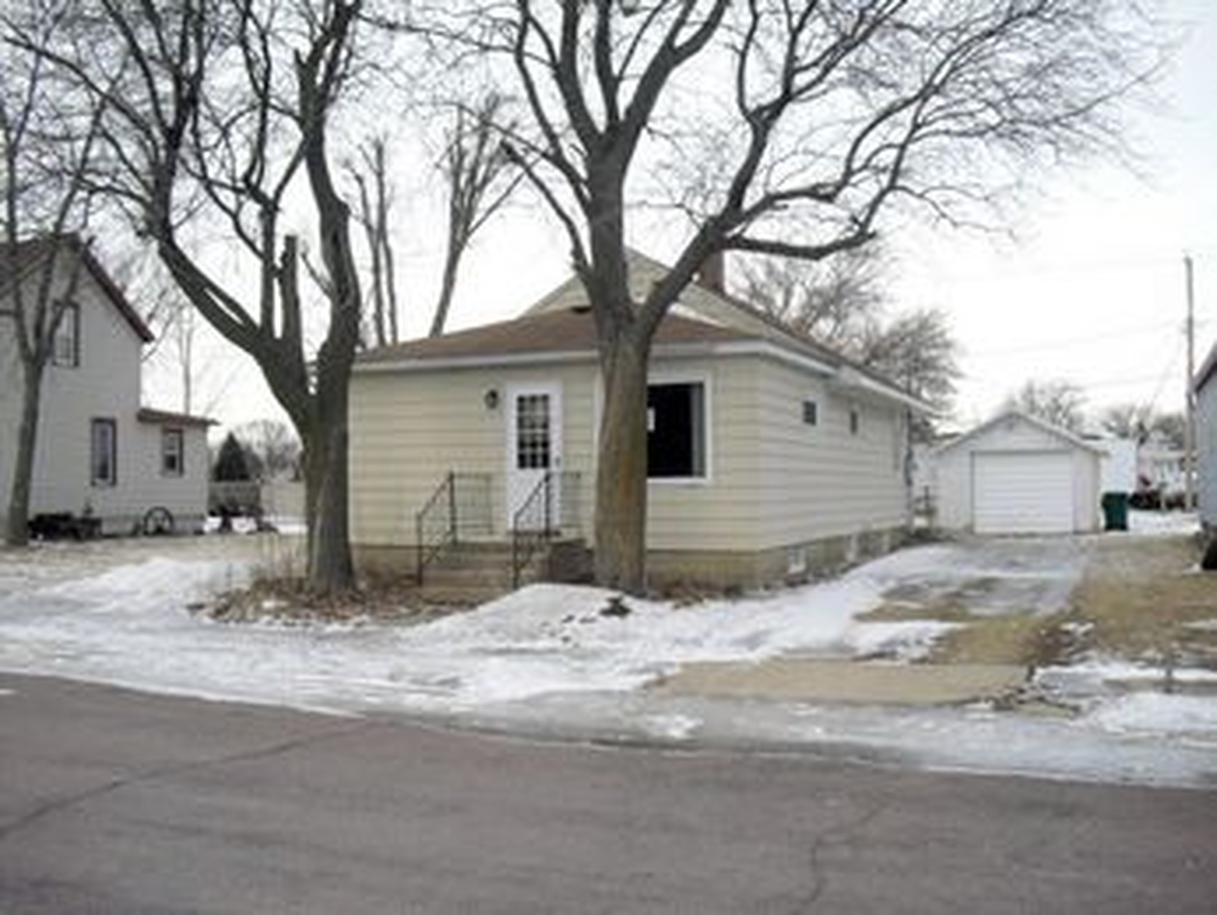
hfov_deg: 51.3
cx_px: 608
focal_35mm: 36
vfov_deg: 39.7
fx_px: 1267
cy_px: 458
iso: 200
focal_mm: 6.3
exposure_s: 1/500
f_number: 3.1
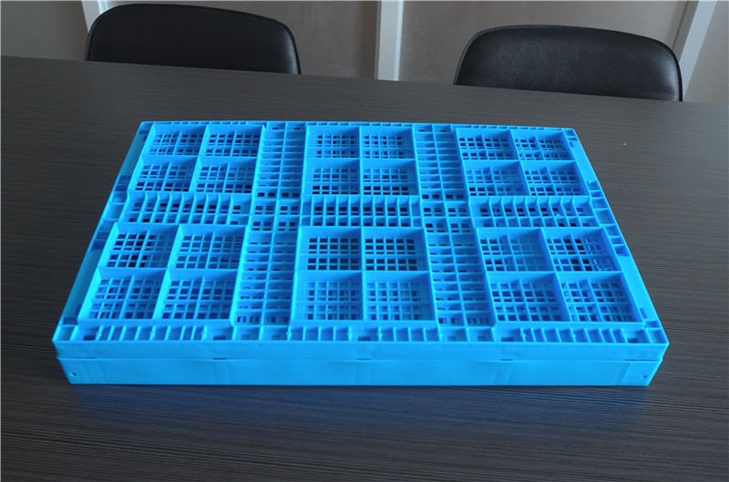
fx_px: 727
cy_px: 241
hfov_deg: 53.2
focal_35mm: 36
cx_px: 364
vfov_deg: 36.7
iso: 100
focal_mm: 24
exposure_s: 1/15
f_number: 5
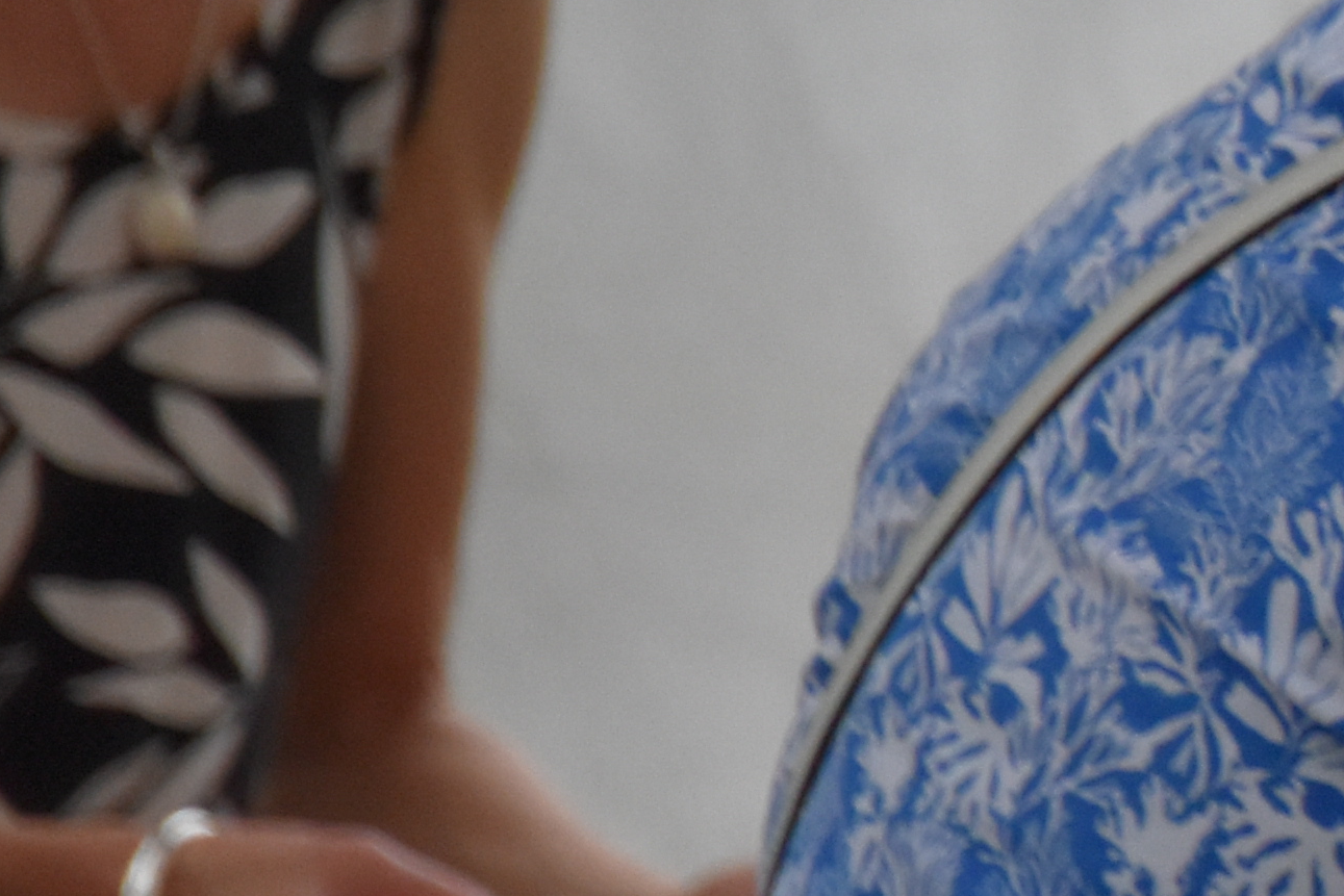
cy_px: 609
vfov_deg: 1.2
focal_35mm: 1185
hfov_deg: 1.7
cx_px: 3018
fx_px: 44242
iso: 1100
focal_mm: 170
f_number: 5.6
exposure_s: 1/500
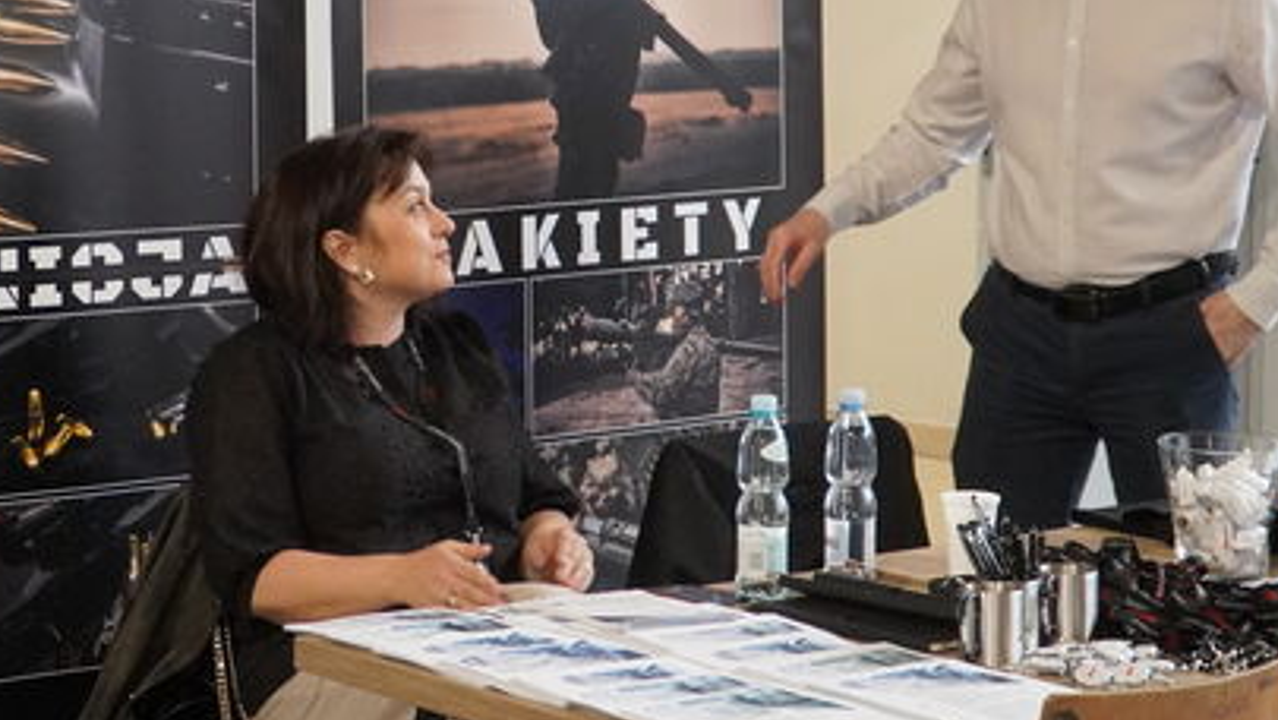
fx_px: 3052
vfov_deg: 13.4
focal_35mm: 90
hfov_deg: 23.5
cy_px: 229
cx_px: 357
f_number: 4
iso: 2500
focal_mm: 29
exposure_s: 1/160
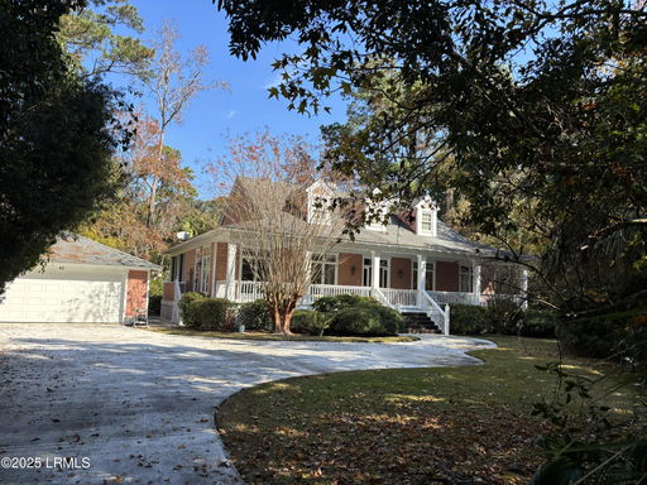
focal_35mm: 26
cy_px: 242
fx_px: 486
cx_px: 324
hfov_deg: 67.3
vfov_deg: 53.1
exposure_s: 1/1190
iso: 50
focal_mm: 5.96
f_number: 1.6
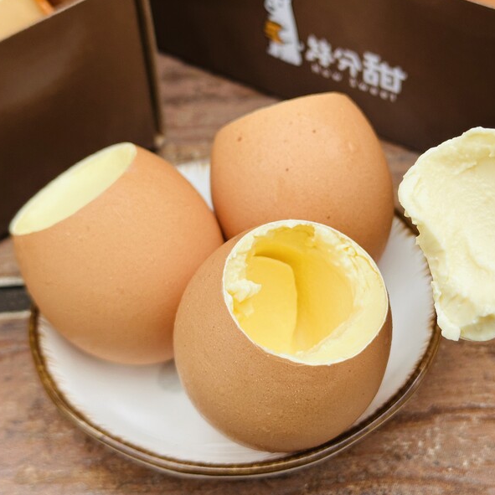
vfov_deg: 28.2
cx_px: 292
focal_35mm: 61
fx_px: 987
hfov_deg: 28.1
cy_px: 232
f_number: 1.78
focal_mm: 6.86
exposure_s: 1/115
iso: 80
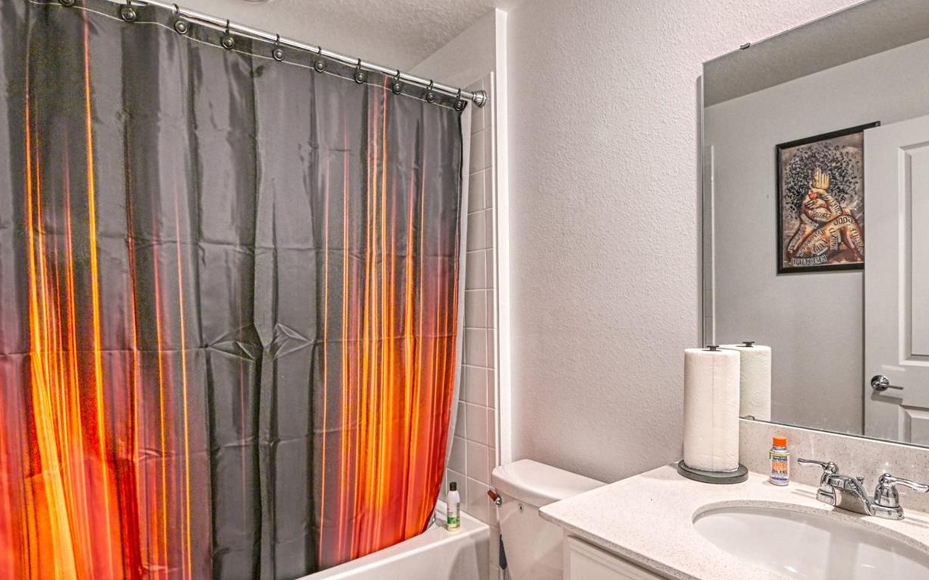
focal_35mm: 20
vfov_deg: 59.6
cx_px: 503
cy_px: 307
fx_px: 506
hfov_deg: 84.9
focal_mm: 15
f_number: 7.1
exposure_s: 1/320
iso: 2500
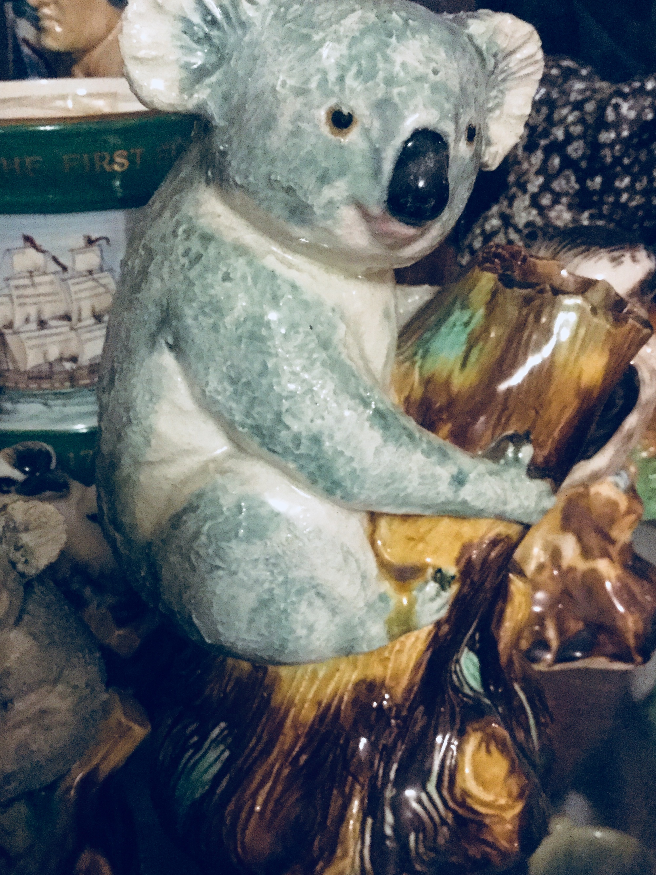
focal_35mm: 38
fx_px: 960
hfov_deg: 37.7
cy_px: 470
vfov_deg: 48.9
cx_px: 323
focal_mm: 3.3
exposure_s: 1/17
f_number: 2.4
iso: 800
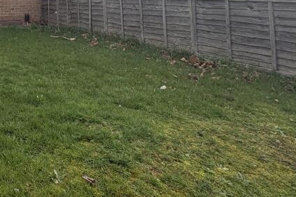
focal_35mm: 35
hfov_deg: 41.1
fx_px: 288
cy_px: -28
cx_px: -44
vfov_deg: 32.5
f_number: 2.2
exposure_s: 1/1126
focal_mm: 2.22
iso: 40
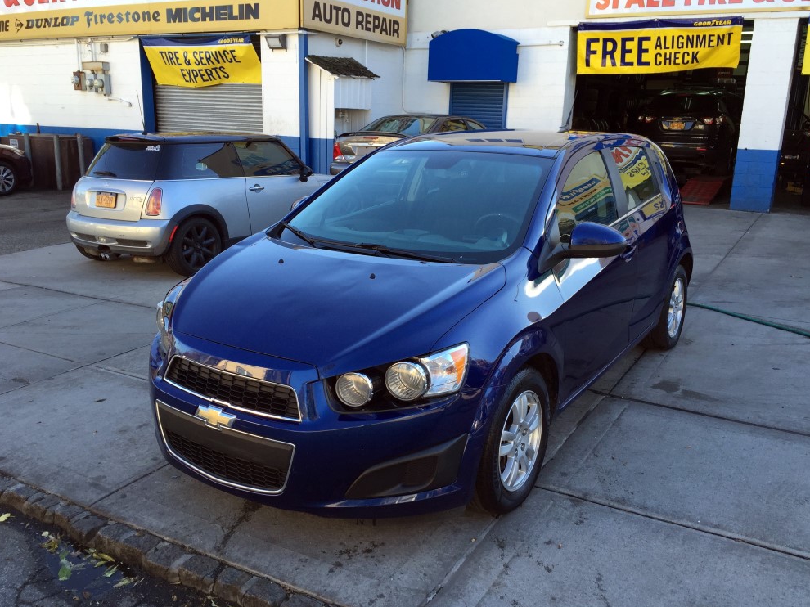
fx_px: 702
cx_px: 398
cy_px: 299
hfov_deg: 60.0
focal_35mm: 30
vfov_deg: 46.8
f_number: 2.2
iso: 32
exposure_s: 1/190
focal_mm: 4.15
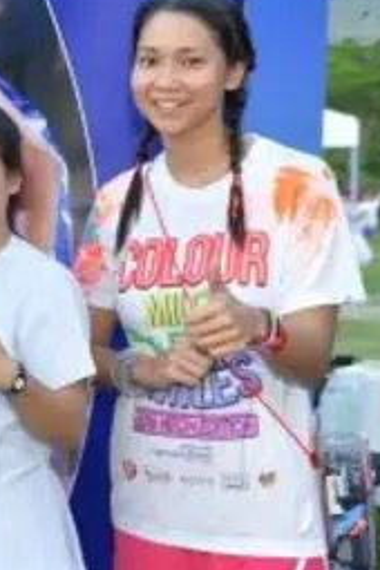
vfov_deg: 20.8
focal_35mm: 98
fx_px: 1552
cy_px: 244
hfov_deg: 12.4
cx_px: -369
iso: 1000
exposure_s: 1/100
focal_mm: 32
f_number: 3.5
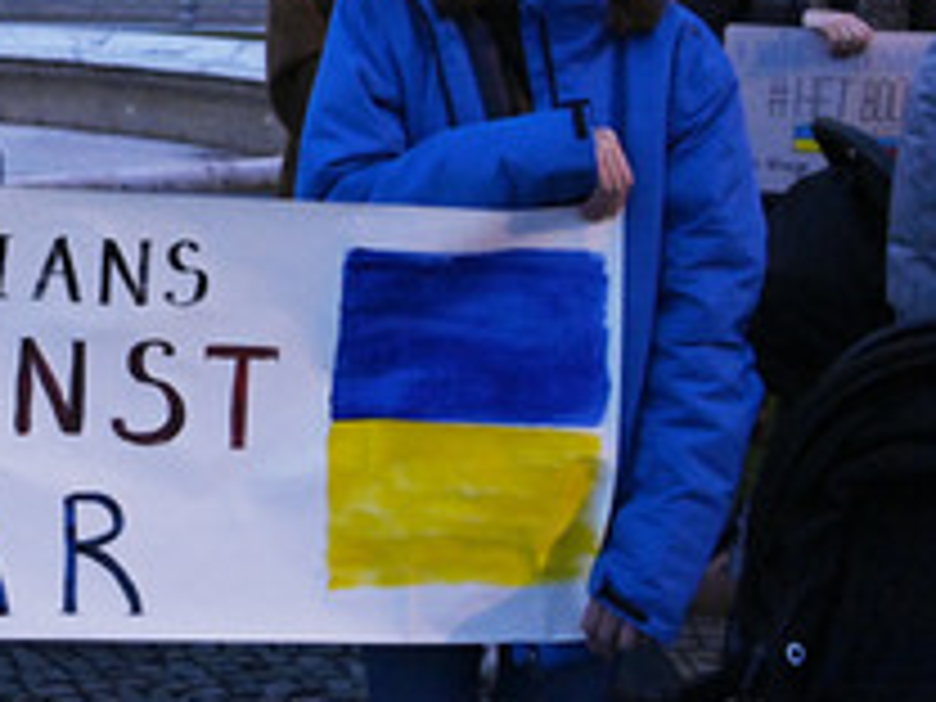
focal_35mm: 75
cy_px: 104
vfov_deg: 19.4
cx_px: 20
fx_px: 2028
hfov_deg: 24.9
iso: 6400
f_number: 5
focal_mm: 36
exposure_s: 1/200
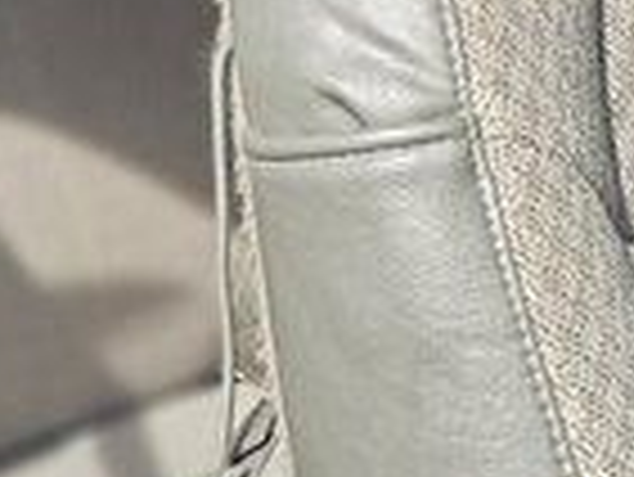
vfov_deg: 8.9
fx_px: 3061
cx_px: 162
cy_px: 252
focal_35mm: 167
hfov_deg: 11.8
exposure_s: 1/359
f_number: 1.7
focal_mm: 6.3
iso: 32
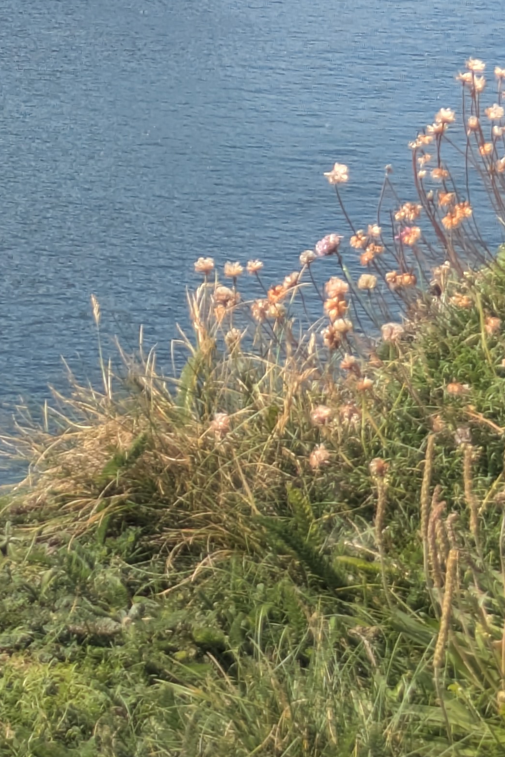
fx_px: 3303
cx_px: -295
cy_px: -188
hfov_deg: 8.5
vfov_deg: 12.7
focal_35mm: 157
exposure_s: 1/1060
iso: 46
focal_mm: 5.43
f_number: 1.89
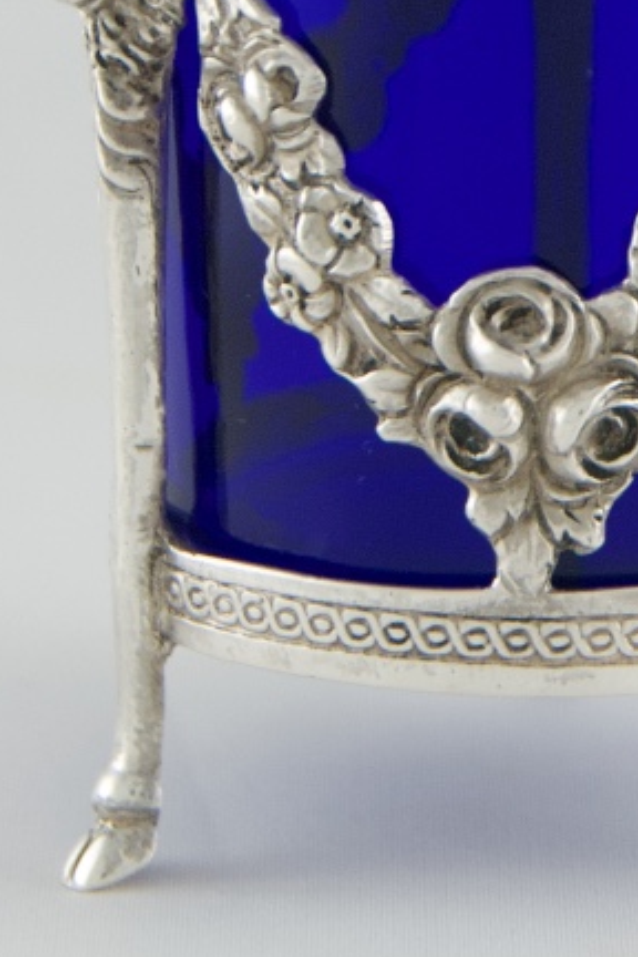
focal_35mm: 334
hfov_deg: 4.1
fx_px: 8878
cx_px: 803
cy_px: 13
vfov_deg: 6.2
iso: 500
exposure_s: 1/125
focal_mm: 80
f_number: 7.1
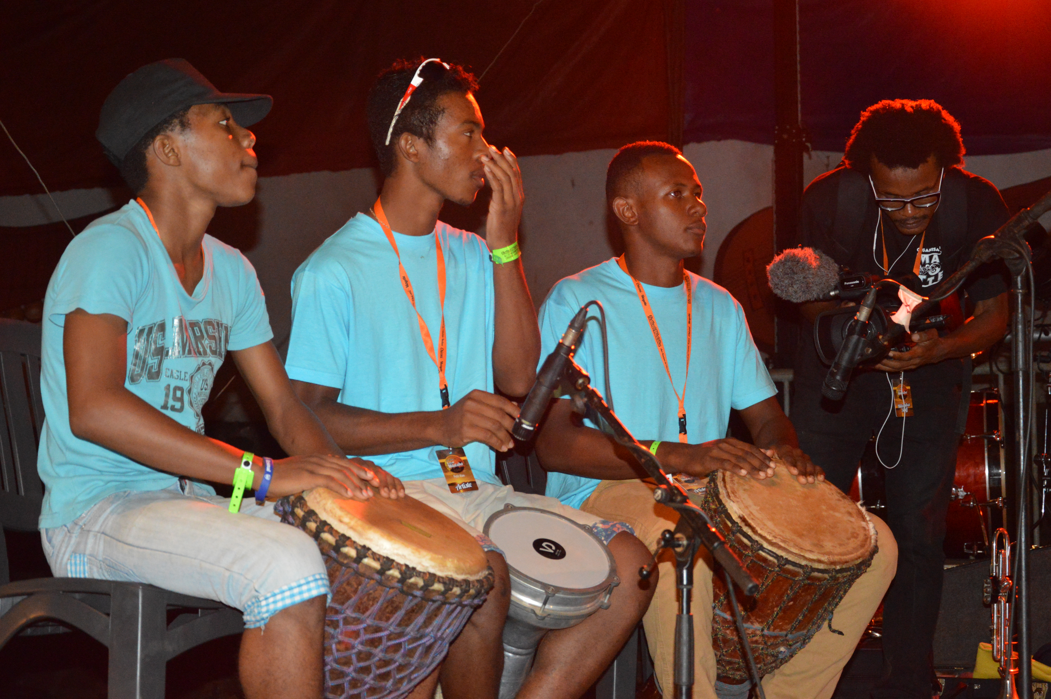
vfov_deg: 21.5
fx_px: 1838
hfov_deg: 31.9
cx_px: 526
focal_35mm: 63
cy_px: 350
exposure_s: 1/60
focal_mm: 42
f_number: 4.8
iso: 3200
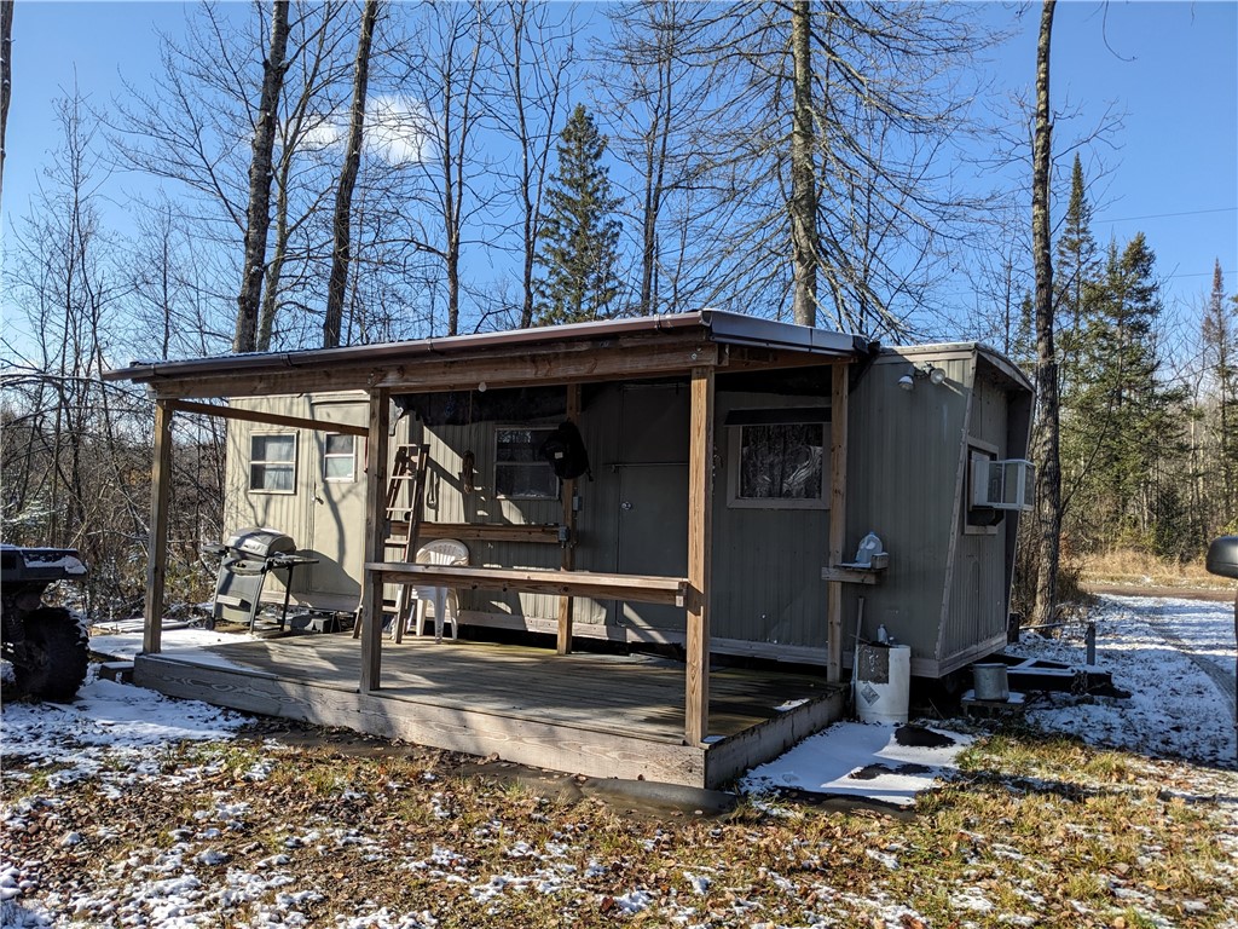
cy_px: 464
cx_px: 619
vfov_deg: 51.4
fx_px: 966
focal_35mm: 27
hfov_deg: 65.3
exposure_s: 1/2347
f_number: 1.73
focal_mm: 4.38
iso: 53
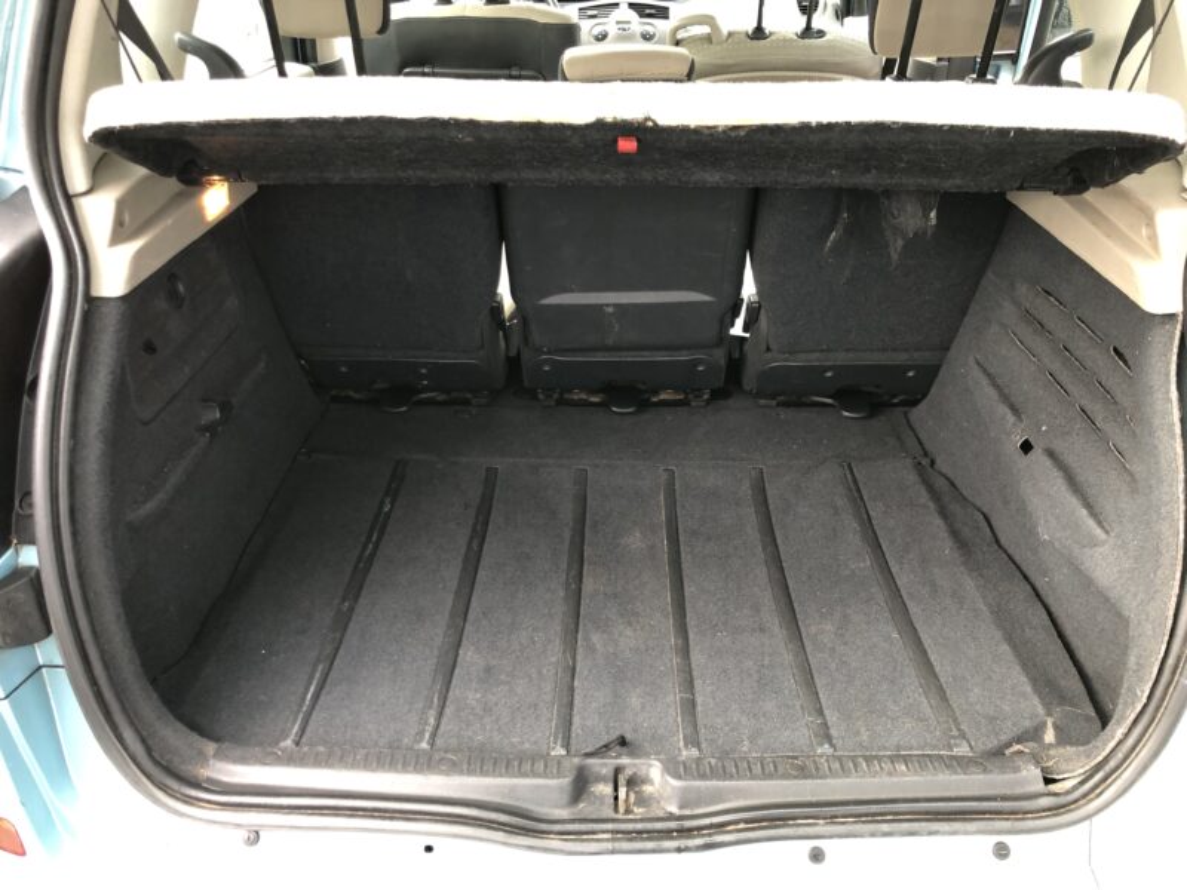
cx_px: 594
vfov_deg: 49.7
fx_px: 960
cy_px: 445
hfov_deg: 63.4
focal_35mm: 28
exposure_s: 1/15
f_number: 1.8
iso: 40
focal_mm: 4
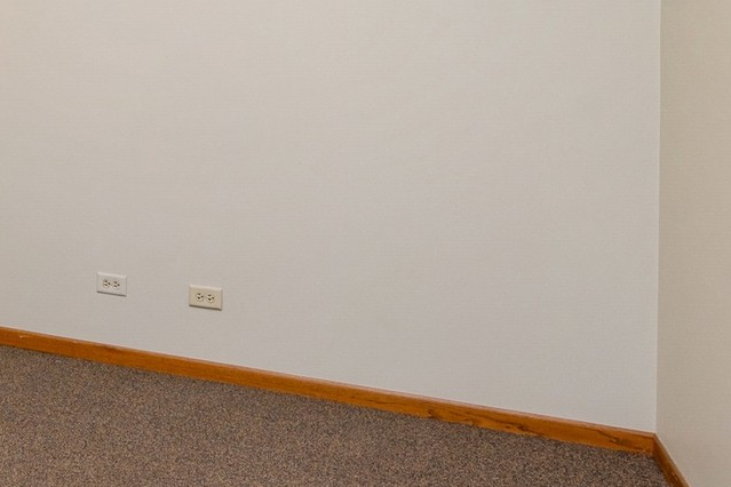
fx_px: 772
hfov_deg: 44.2
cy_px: 51
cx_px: 22
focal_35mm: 38
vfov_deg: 33.3
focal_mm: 10
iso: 250
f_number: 7.1
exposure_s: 1/40
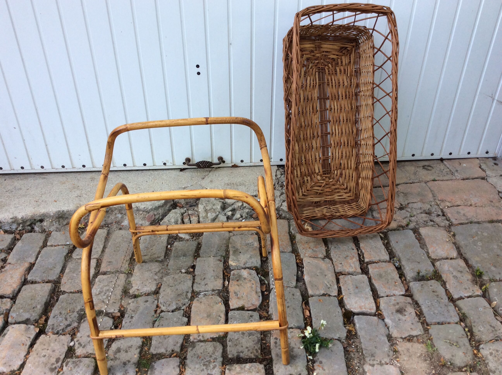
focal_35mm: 32
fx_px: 463
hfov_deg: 56.9
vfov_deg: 44.1
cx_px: 251
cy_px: 188
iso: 32
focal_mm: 3.3
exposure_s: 1/105
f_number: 2.4
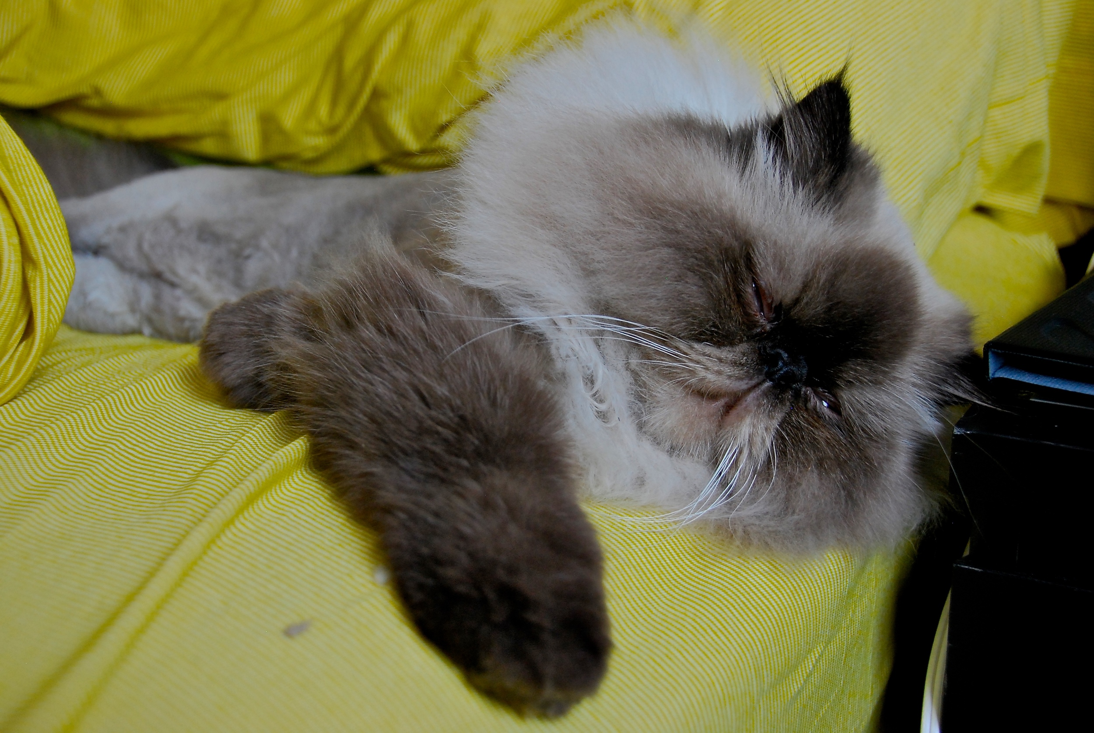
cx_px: 547
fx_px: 1324
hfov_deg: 44.9
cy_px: 366
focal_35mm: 44
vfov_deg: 30.9
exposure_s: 1/30
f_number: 4.2
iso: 640
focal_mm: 29
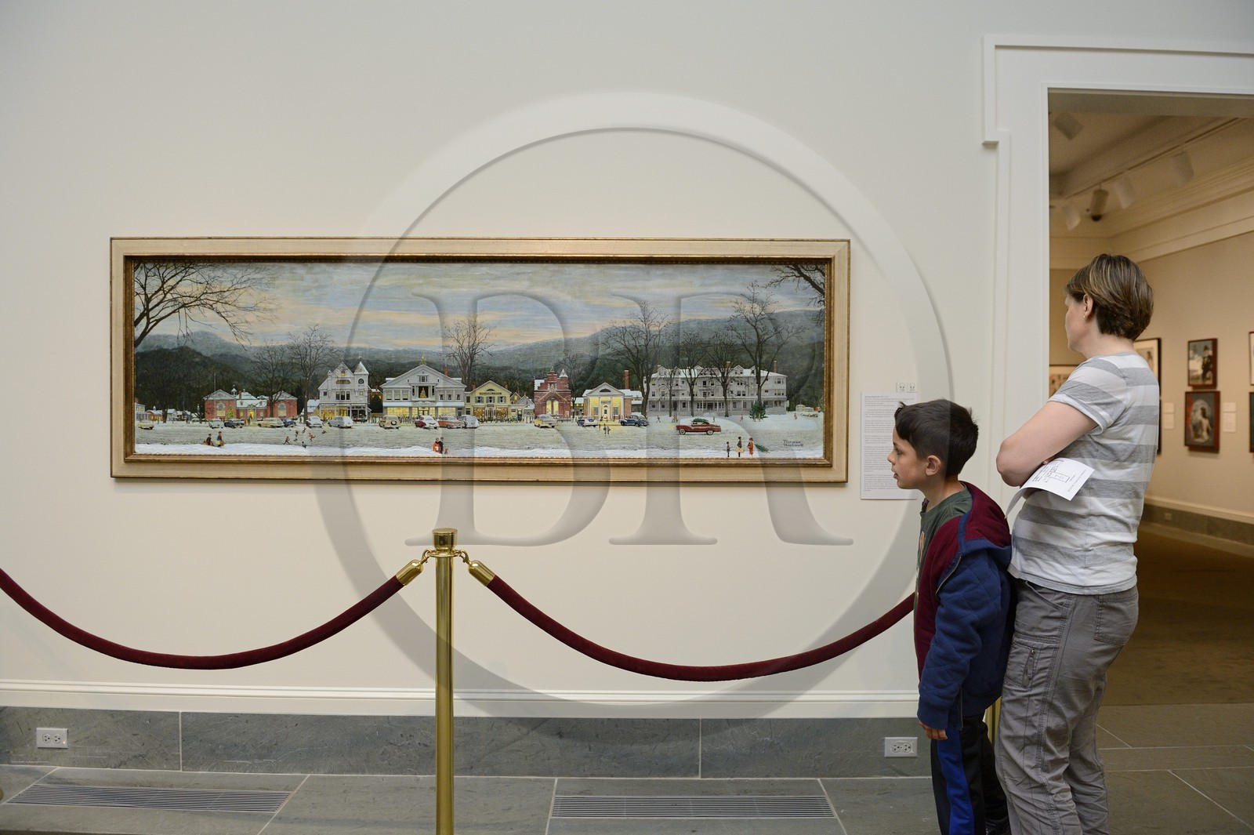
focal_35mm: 24
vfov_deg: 53.1
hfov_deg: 73.8
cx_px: 627
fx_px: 836
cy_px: 418
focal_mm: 24
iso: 1600
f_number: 3.2
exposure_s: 1/100
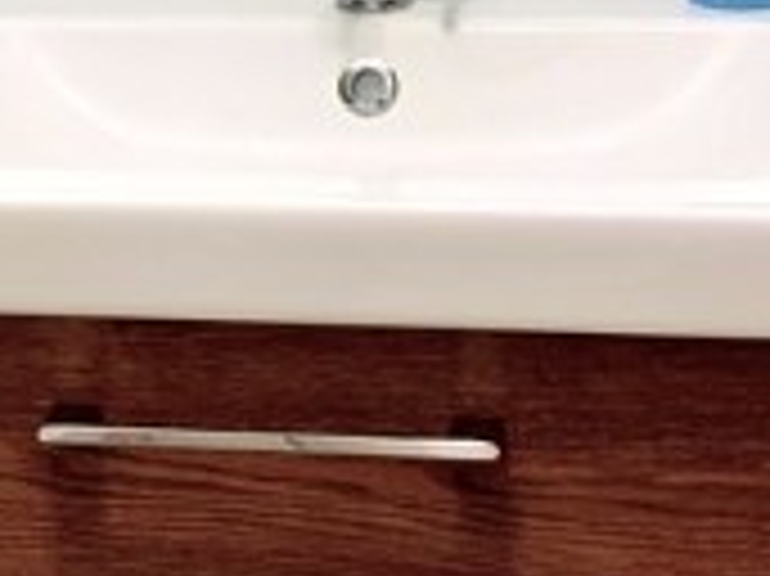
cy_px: -86
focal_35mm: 117
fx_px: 2601
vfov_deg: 12.4
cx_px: 135
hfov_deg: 16.7
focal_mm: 4.25
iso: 125
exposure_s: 1/60
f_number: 1.8
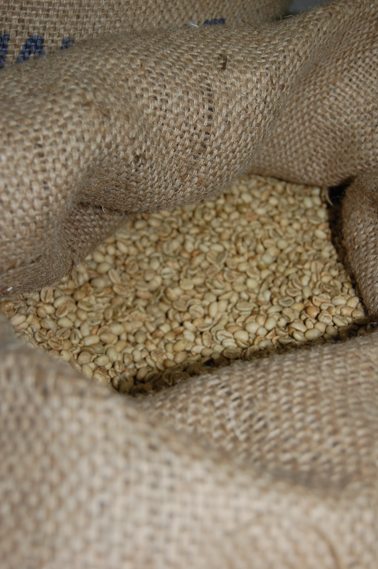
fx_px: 757
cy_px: 284
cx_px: 189
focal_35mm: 48
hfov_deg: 28.0
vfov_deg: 41.1
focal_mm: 32
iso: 400
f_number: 4.5
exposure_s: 1/60
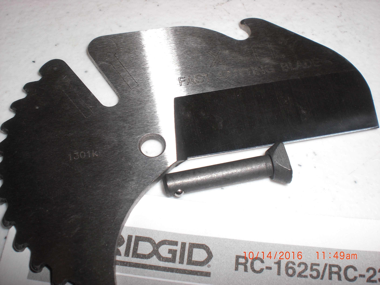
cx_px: 190
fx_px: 417
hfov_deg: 49.0
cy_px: 142
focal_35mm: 38
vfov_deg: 37.7
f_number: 5.6
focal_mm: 6.3
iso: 64
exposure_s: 1/60
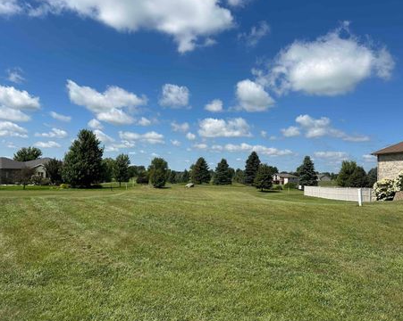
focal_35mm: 26
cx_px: 208
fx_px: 310
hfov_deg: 66.1
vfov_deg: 54.9
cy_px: 158
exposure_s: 1/6211
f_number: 1.78
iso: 80
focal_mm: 6.86
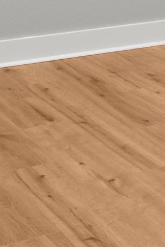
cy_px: -169
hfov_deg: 10.6
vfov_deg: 14.7
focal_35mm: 125
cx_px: 242
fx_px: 860
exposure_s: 1
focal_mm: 14.6
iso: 200
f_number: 9
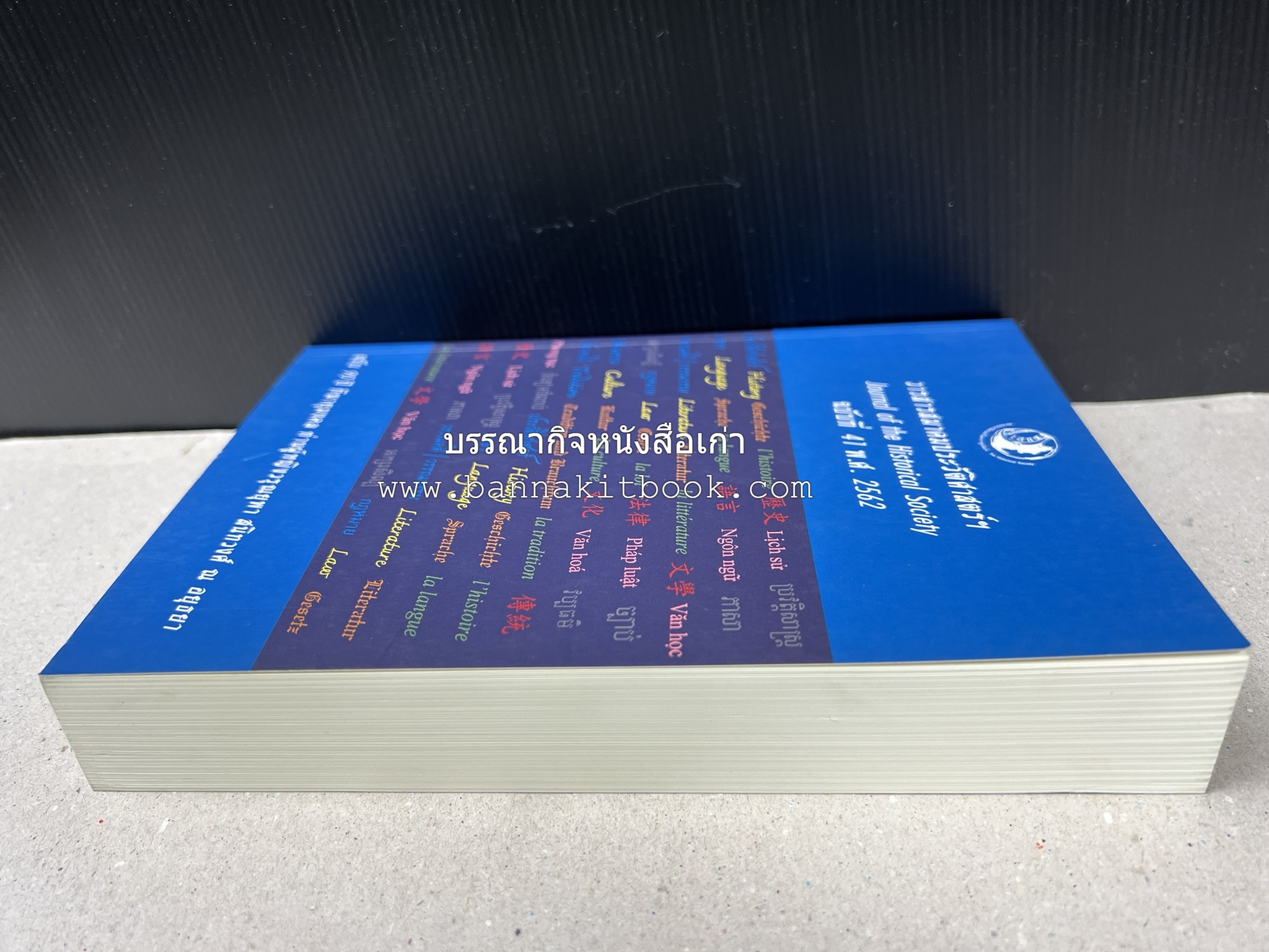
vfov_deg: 53.1
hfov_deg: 67.3
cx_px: 634
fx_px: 953
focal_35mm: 26
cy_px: 476
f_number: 1.5
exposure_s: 1/100
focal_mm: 5.7
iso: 80
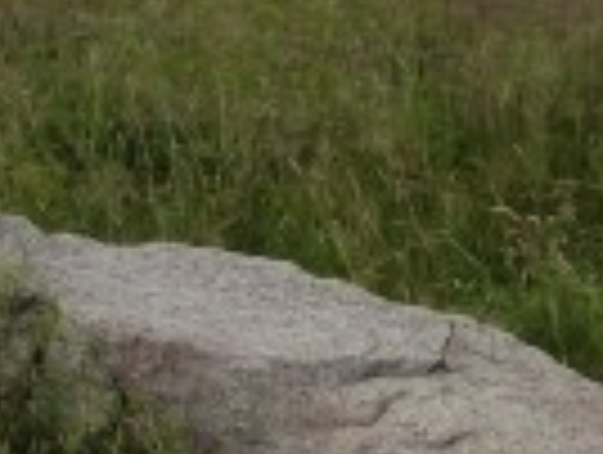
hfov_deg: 11.7
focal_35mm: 149
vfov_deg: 9.1
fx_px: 2600
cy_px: -593
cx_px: -652
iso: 160
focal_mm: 4.5
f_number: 5.6
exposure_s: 1/500
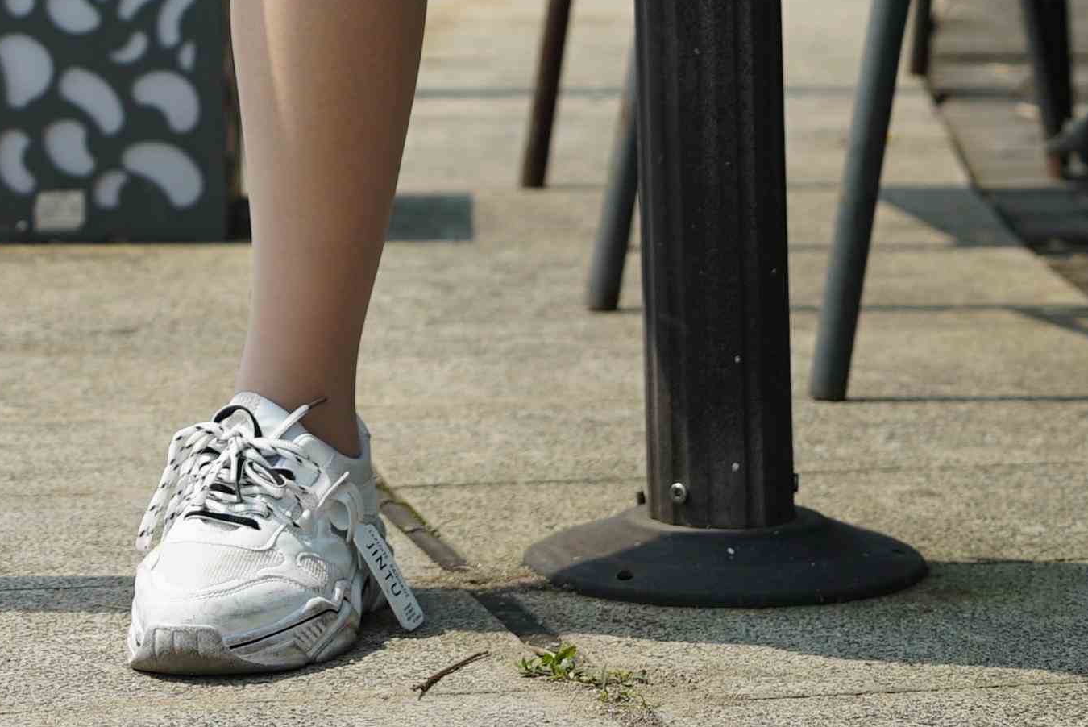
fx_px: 4748
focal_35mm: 157
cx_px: -223
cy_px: -397
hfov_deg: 12.7
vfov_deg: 8.5
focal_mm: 50
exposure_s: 1/1250
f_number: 4
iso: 100
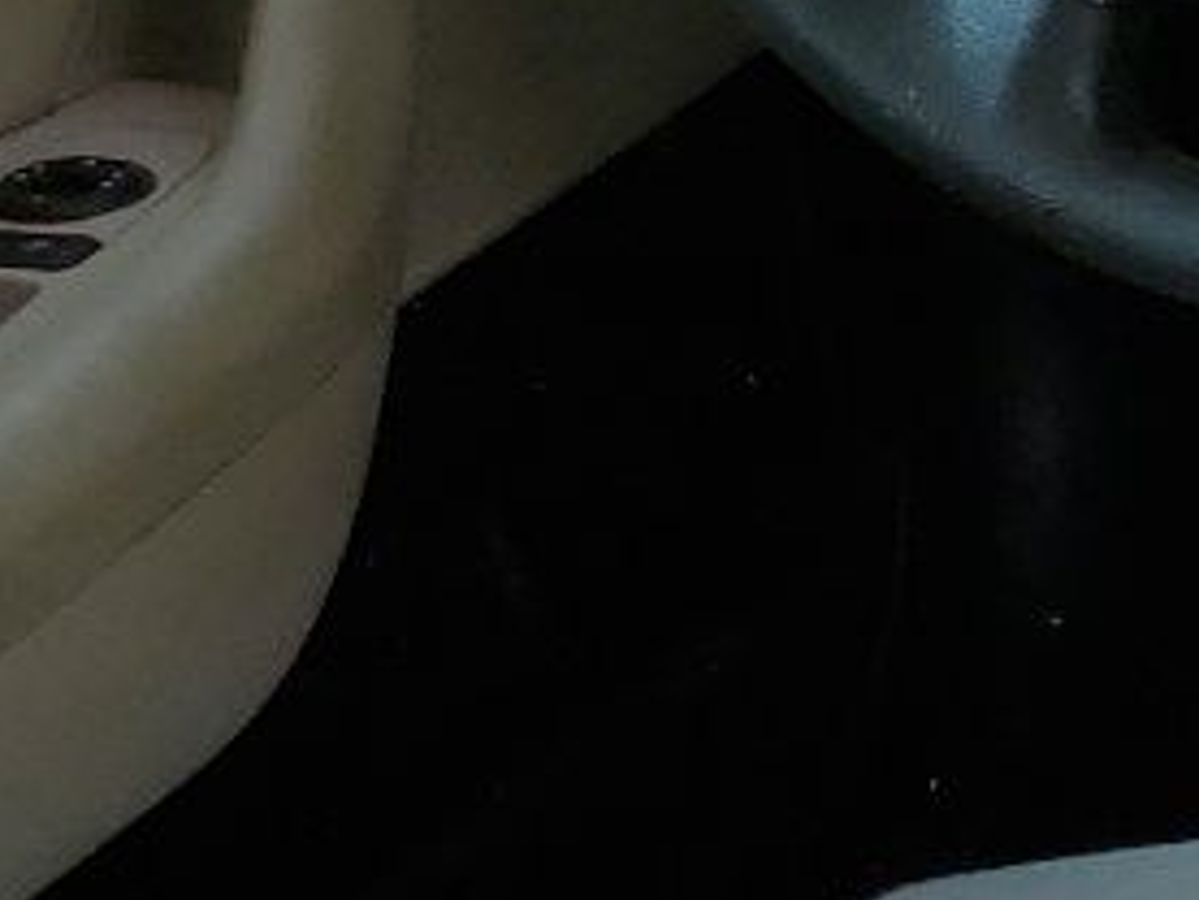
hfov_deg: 10.3
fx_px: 5198
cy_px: 948
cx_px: 3385
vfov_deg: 9.8
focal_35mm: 150
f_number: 1.5
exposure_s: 1/323
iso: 50
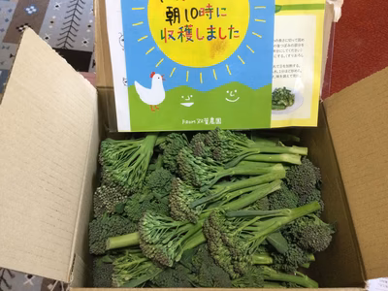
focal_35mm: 31
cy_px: 146
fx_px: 347
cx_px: 194
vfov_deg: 45.4
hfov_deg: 58.4
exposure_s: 1/30
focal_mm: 3.3
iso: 160
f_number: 2.4
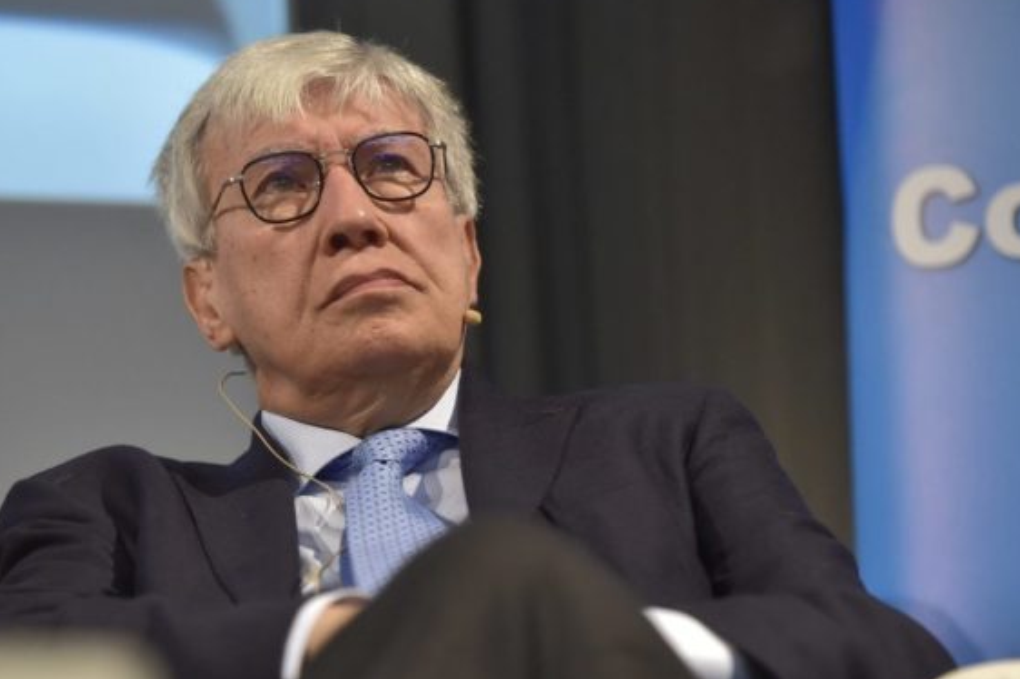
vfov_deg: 6.5
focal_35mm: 212
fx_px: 6003
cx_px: 459
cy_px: 380
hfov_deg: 9.7
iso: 5000
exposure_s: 1/640
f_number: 3.5
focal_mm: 155
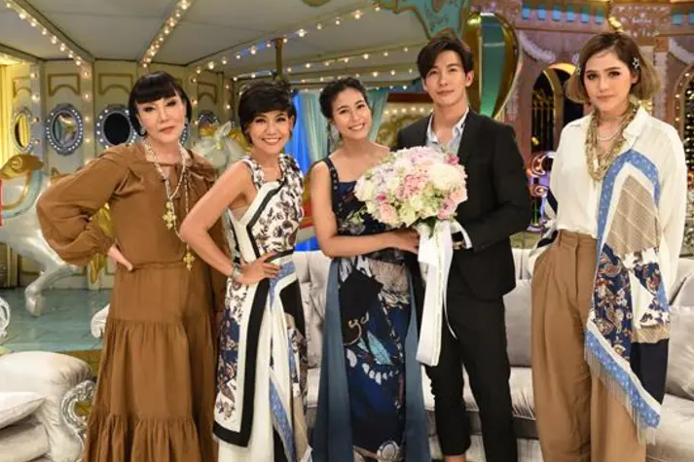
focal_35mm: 35
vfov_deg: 37.8
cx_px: 351
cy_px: 231
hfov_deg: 54.4
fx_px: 675
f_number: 4
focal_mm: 32
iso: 800
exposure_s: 1/250
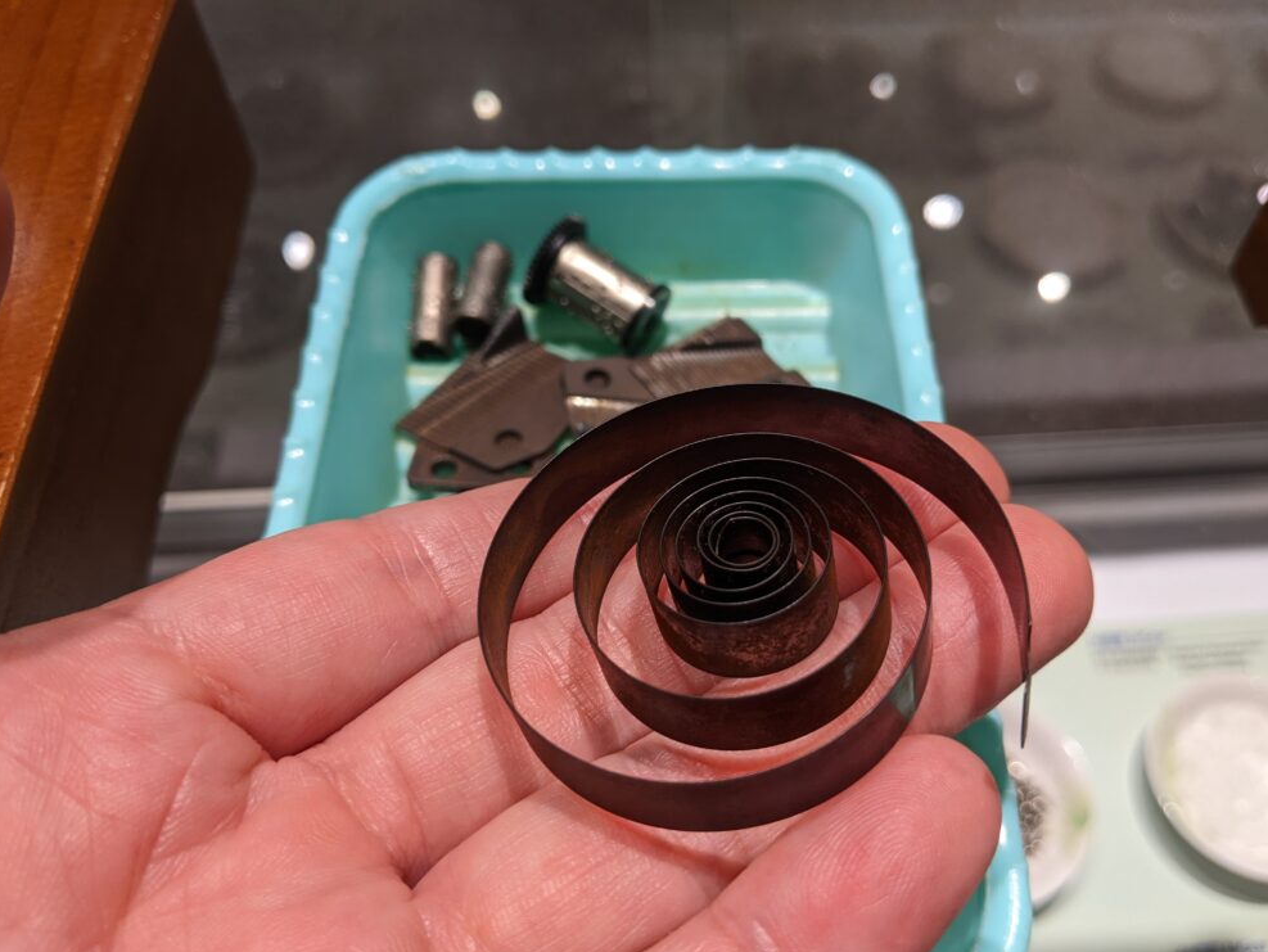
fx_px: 1026
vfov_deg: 49.8
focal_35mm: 28
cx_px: 633
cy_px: 483
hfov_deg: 63.4
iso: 101
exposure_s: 1/120
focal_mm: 4.44
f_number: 1.8
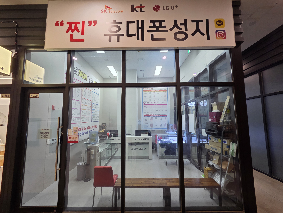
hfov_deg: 106.2
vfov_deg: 89.9
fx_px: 106
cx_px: 142
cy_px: 106
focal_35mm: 13
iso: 160
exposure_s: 1/60
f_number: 2.2
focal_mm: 2.2
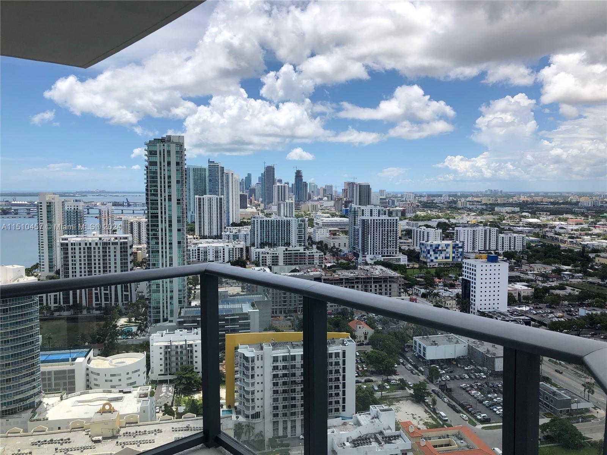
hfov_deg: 63.4
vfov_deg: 49.7
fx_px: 491
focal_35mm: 28
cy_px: 228
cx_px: 304
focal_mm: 4
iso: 25
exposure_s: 1/3040
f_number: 1.8
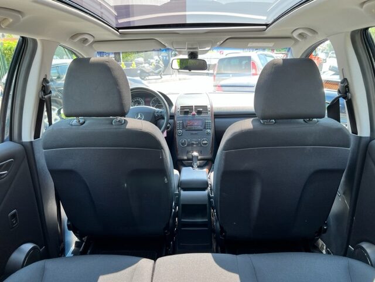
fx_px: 282
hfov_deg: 67.3
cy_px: 141
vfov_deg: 53.1
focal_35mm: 26
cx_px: 188
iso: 40
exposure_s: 1/121
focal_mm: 5.7
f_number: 1.5
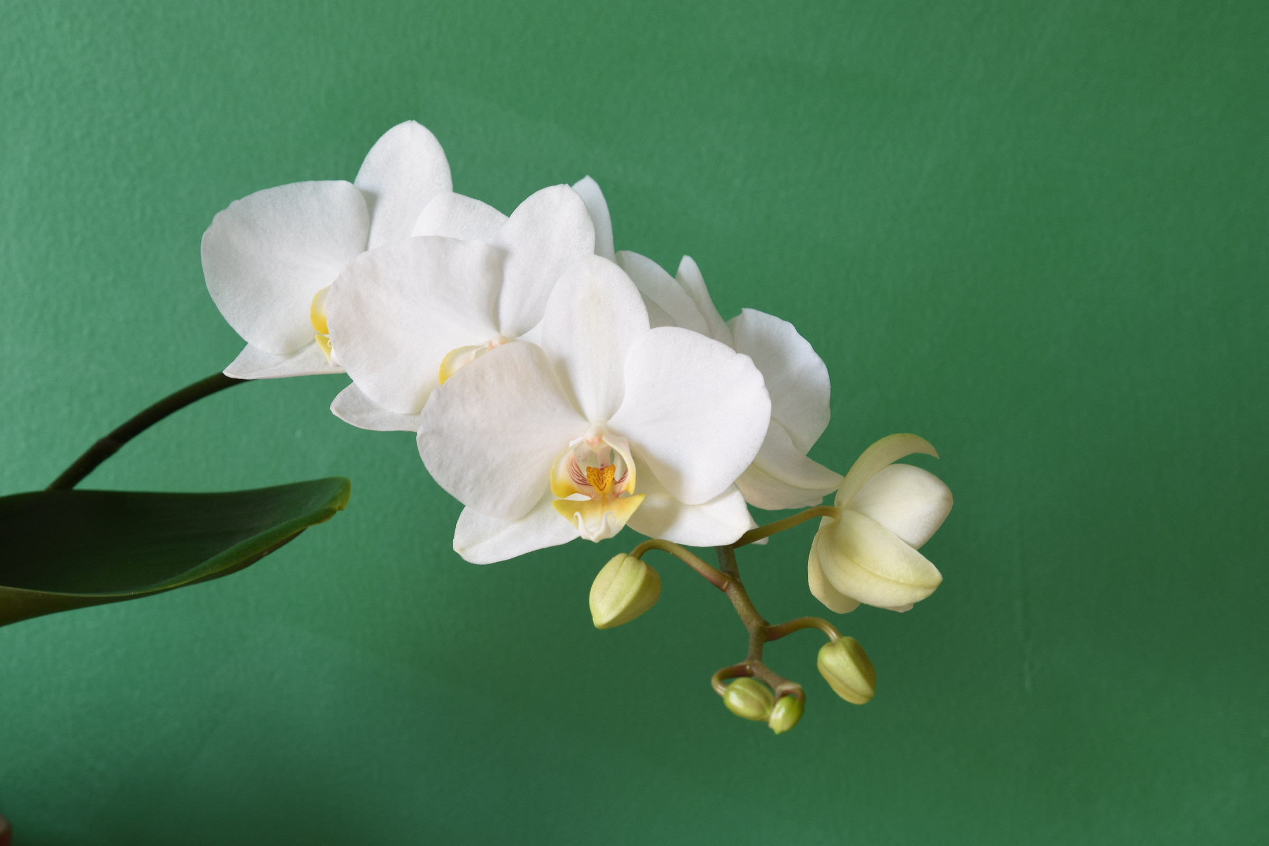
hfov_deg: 27.0
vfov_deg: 18.2
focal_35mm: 75
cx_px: 634
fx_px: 2644
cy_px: 423
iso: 200
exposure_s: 1/2
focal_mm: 50
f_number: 8
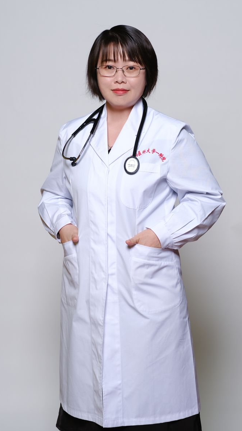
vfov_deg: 23.9
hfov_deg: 13.6
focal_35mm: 89
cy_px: 213
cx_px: 120
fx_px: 1015
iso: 250
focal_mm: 56
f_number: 4
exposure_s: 1/160
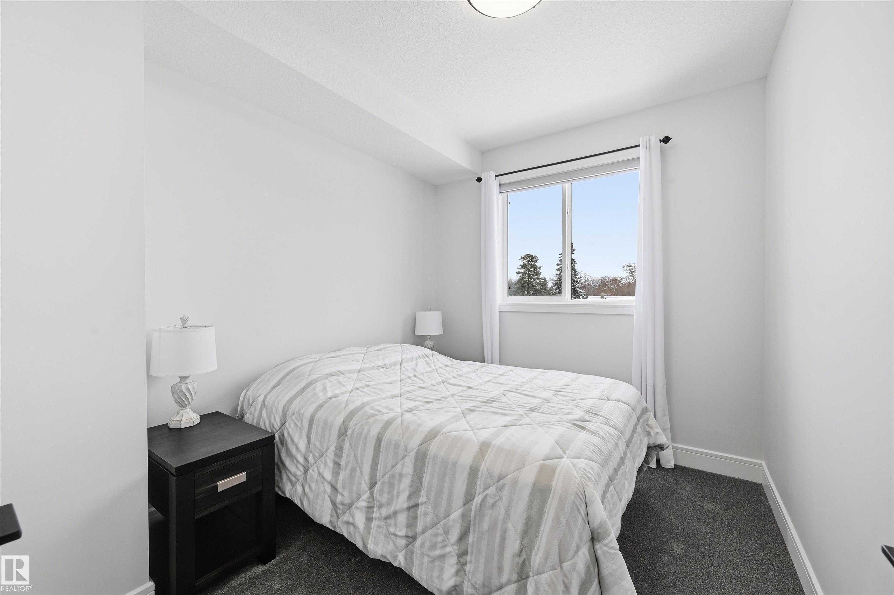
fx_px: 347
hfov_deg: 104.3
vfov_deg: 81.1
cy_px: 298
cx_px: 447
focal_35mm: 14
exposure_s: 1/125
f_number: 8
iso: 100
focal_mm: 14
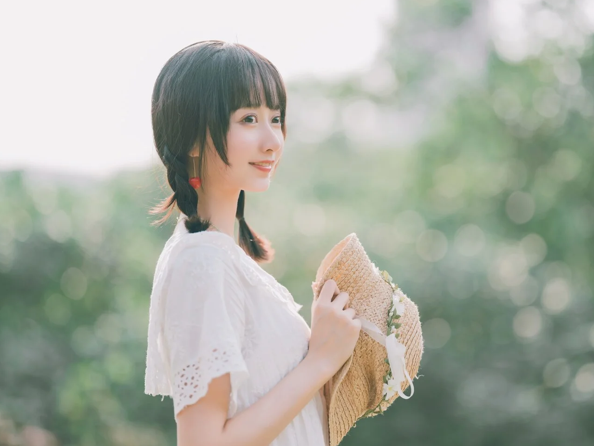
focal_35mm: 102
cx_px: 328
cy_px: 221
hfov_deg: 19.2
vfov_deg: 14.5
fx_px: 1751
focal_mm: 110
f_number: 2
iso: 100
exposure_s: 1/800
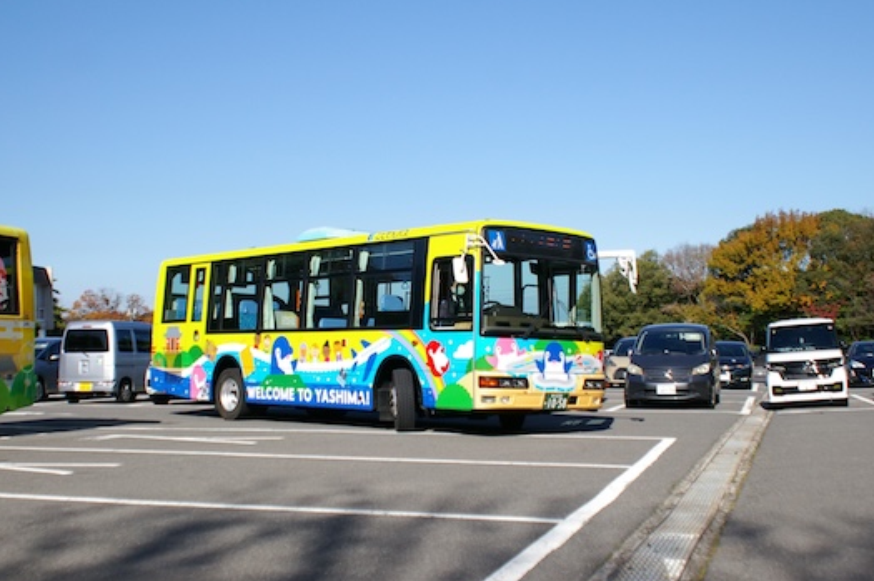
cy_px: 320
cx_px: 400
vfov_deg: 28.0
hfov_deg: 41.1
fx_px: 1164
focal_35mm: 48
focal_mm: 28
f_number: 4
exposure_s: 1/4000
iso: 400
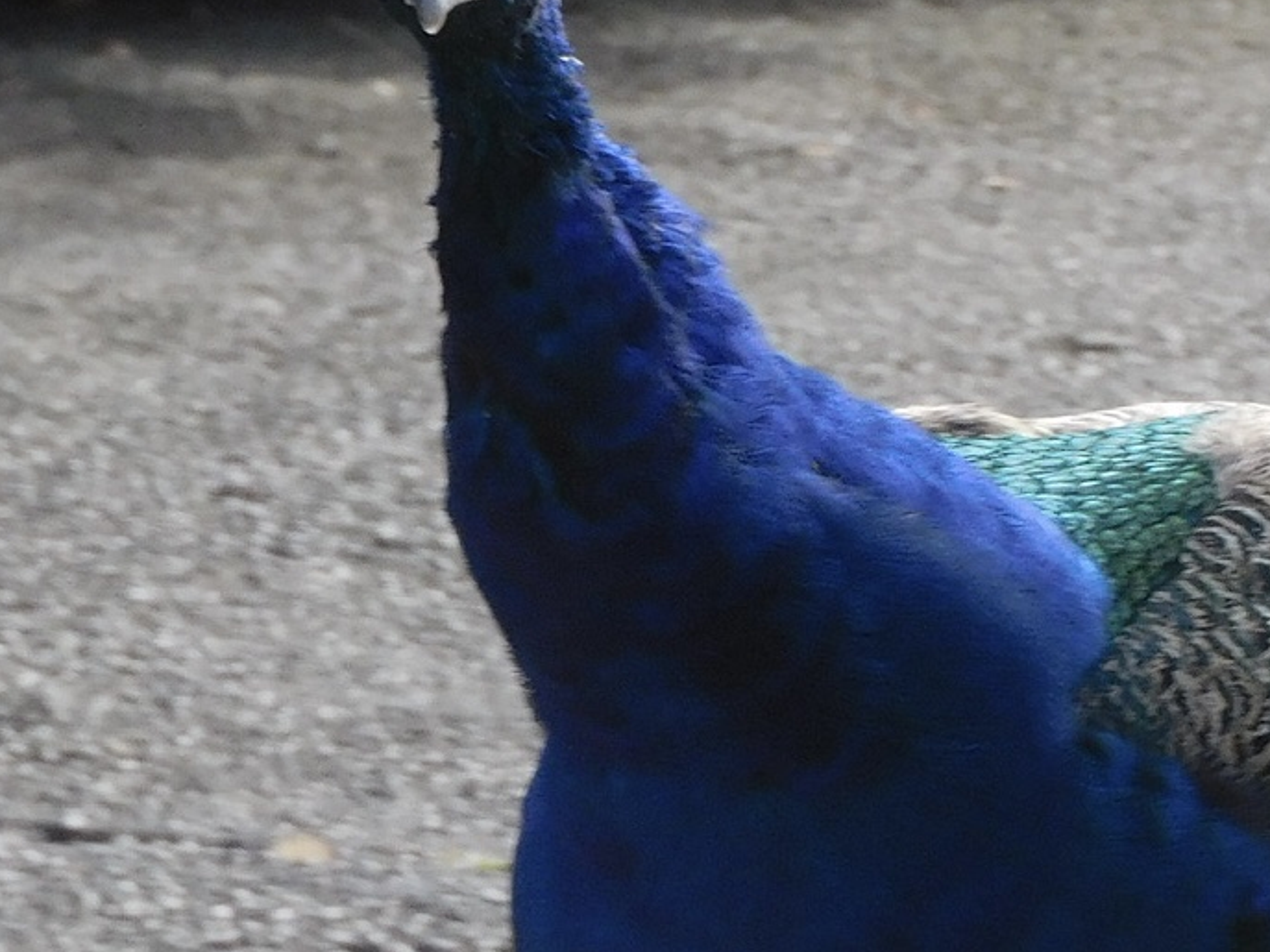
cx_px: 788
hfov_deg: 3.8
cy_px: 349
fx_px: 19331
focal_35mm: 527
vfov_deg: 2.8
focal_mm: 64.5
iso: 200
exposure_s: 1/250
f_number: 5.6
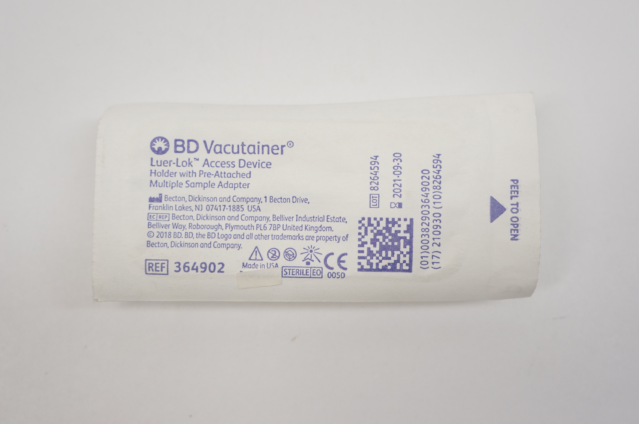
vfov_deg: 30.8
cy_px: 212
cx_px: 320
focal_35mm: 44
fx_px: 771
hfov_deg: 45.0
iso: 400
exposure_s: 1/125
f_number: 5.6
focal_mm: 29
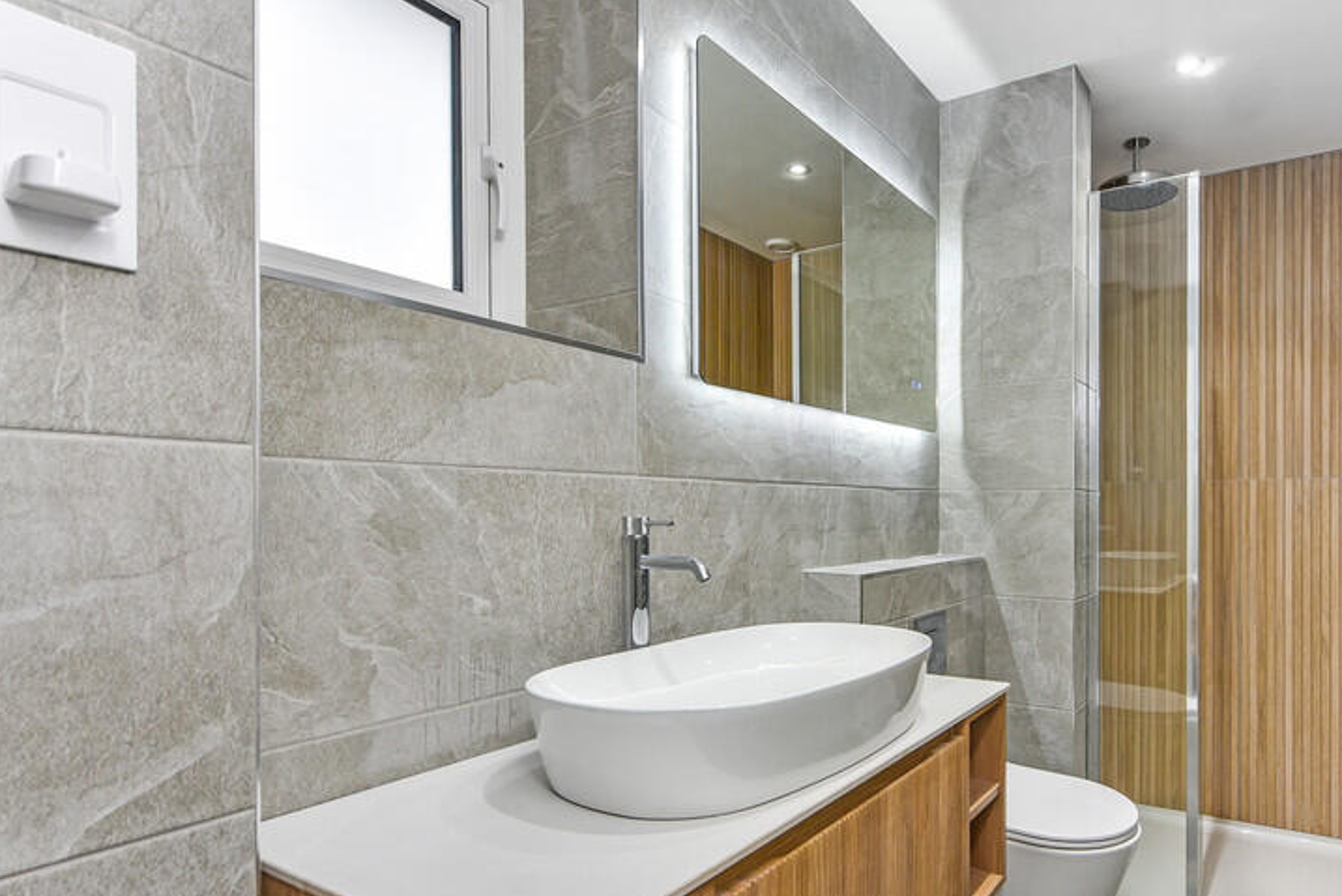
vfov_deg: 61.8
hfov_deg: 81.9
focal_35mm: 20
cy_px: 501
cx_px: 861
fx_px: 746
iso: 400
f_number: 8
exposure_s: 1/15
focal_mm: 14
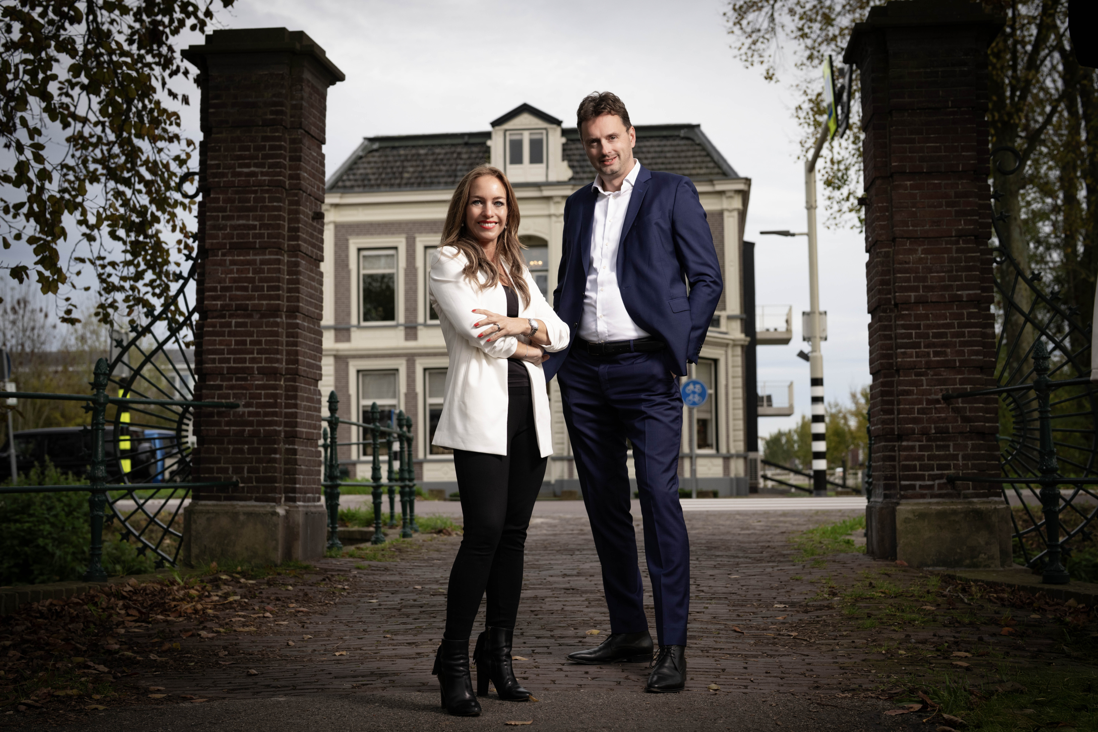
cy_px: 366
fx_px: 1525
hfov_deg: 39.6
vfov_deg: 27.0
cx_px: 549
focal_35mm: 50
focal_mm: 50
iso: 400
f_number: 4
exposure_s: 1/500
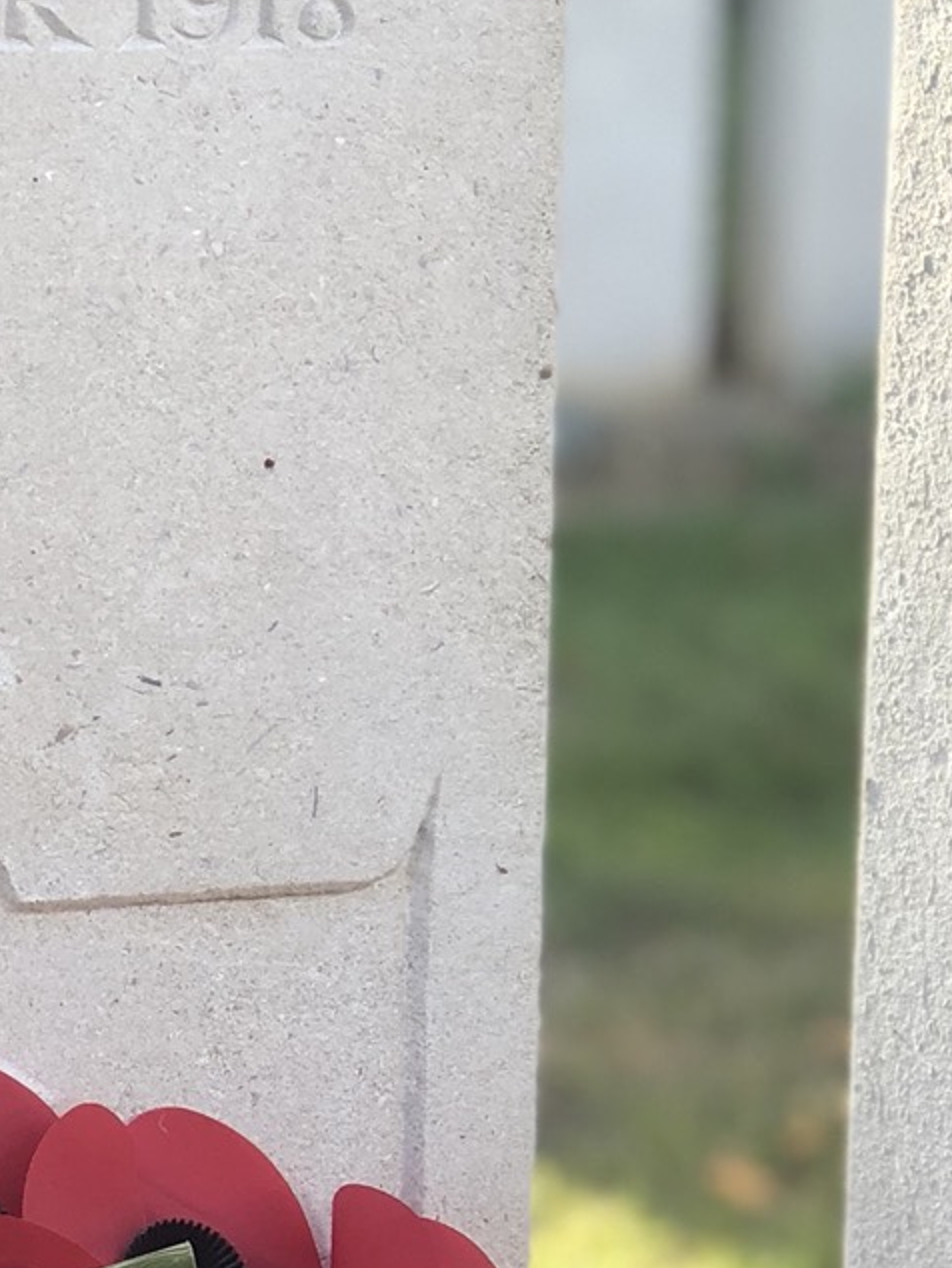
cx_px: -164
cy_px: 1178
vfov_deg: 10.7
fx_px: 6743
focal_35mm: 184
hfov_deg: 8.0
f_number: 2.8
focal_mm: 6.6
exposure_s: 1/120
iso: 25
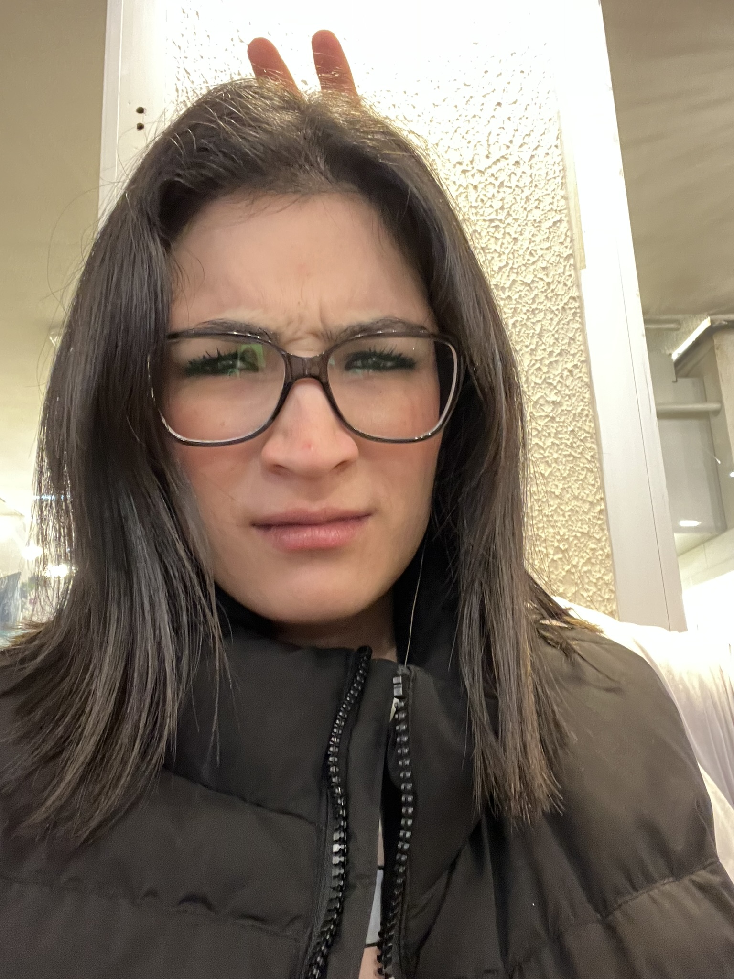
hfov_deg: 46.8
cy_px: 490
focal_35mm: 30
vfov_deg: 60.0
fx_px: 848
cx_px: 367
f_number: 2.2
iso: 640
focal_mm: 2.71
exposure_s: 1/20
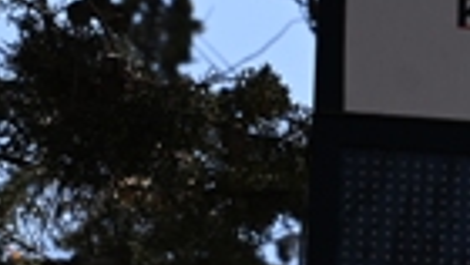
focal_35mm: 438
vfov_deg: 2.8
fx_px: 5463
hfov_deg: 4.8
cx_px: 1126
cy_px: 124
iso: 200
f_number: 9
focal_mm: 59
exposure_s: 1/400
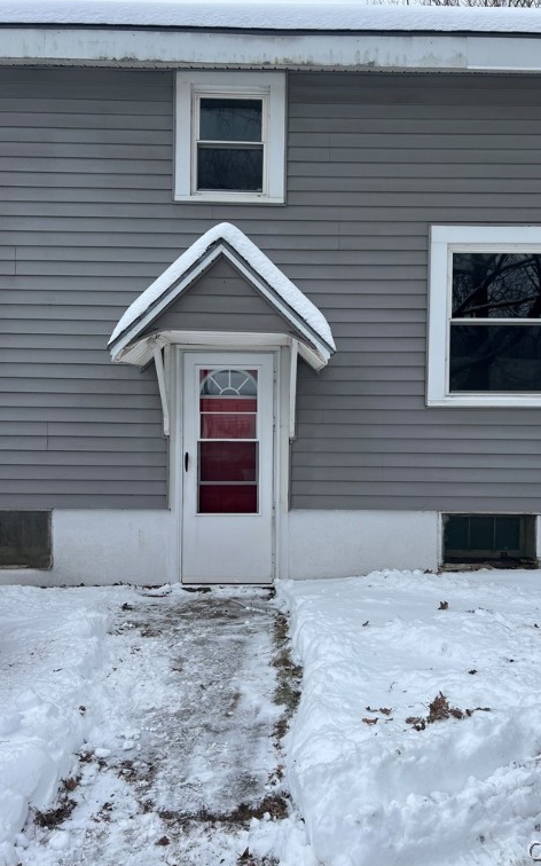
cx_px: 277
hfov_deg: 44.5
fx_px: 661
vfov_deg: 66.5
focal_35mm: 28
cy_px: 436
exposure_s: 1/2208
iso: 50
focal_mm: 5.7
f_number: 1.5
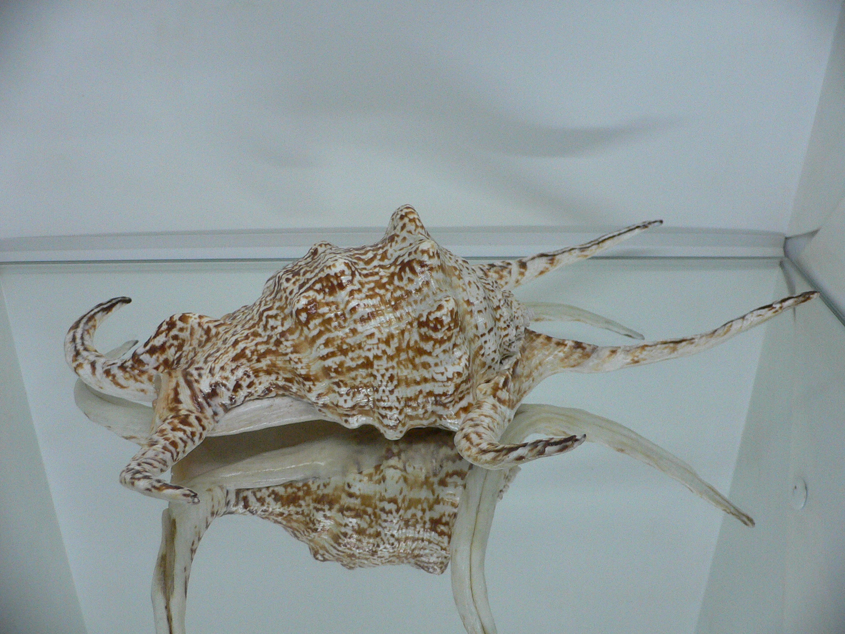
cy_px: 317
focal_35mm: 35
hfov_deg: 52.6
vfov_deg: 40.7
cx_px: 422
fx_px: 854
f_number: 2.8
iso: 200
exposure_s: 1/60
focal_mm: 4.6
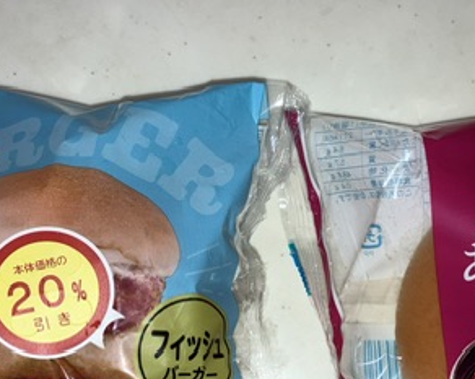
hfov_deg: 31.4
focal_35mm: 60
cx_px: 278
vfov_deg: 25.0
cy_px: 286
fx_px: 843
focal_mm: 3.99
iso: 20
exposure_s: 1/39
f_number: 1.8
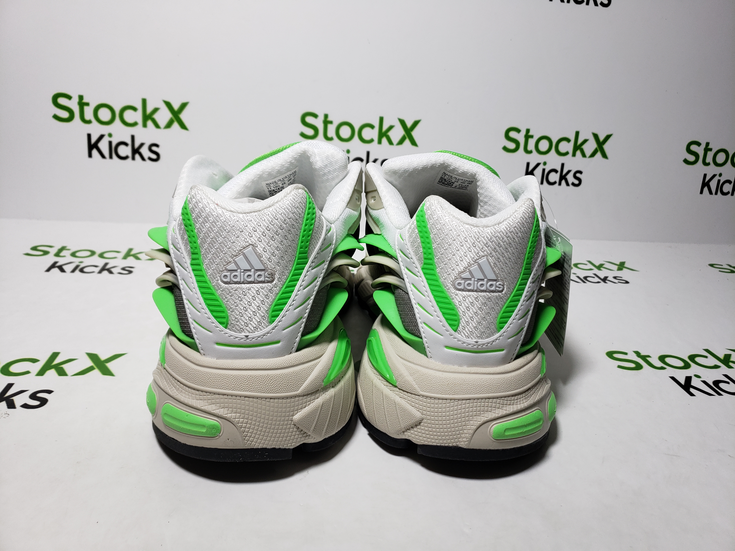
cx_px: 368
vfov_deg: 53.1
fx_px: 552
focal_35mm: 26
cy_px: 276
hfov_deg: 67.3
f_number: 1.5
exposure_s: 1/486
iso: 50
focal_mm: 4.3
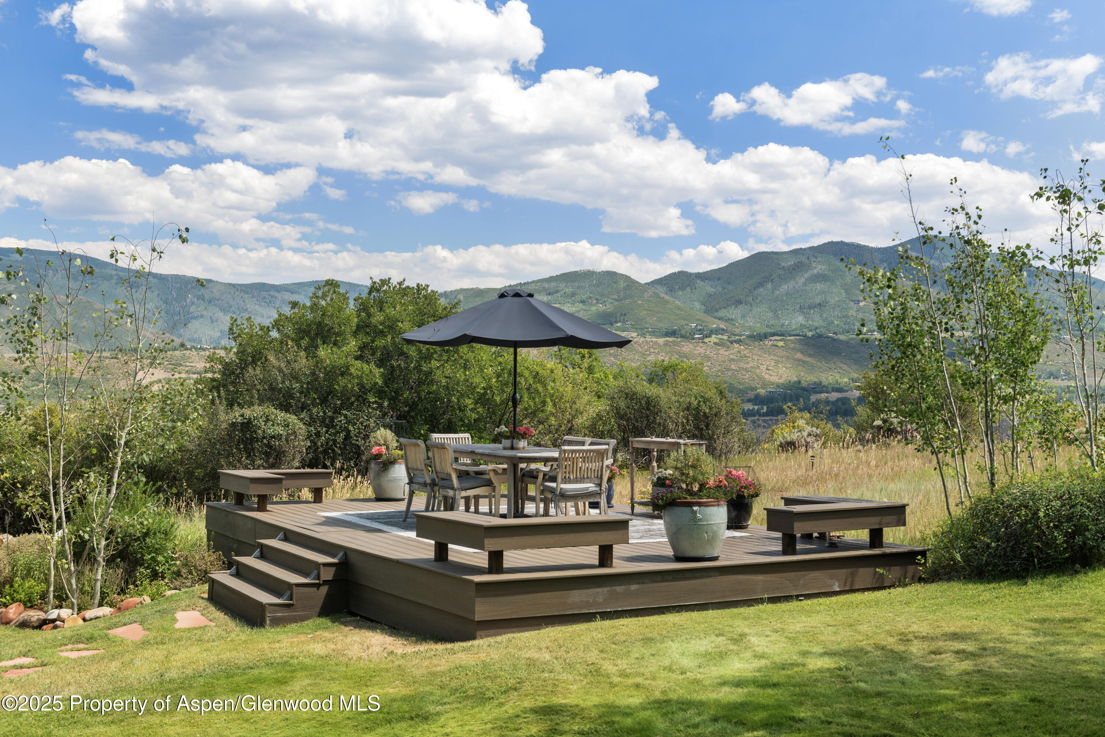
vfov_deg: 29.9
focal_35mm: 45
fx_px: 1382
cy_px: 368
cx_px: 552
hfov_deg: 43.6
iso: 400
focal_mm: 45
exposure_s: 1/200
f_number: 7.1
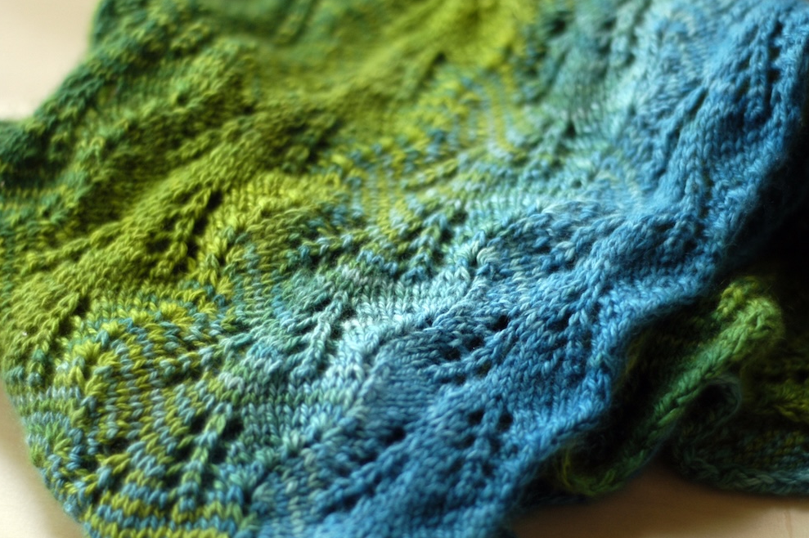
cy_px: 321
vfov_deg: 15.0
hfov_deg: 22.4
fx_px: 2044
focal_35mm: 91
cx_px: 441
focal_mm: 50
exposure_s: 1/250
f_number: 1.8
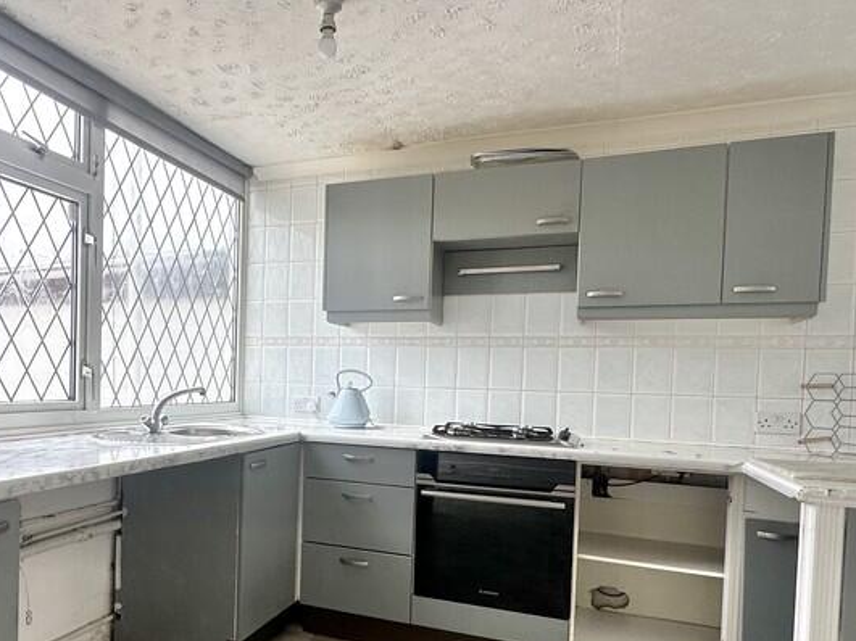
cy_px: 399
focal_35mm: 27
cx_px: 290
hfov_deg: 63.8
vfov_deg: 50.8
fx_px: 668
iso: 50
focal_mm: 2.22
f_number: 2.2
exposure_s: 1/99
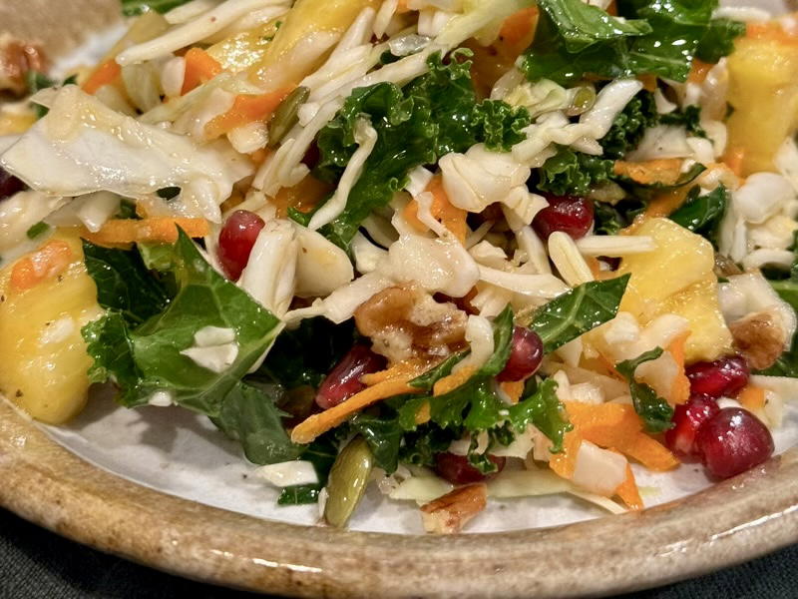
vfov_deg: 30.3
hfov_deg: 39.7
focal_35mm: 48
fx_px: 1107
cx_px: 399
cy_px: 300
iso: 250
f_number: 1.78
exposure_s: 1/40
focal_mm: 6.86
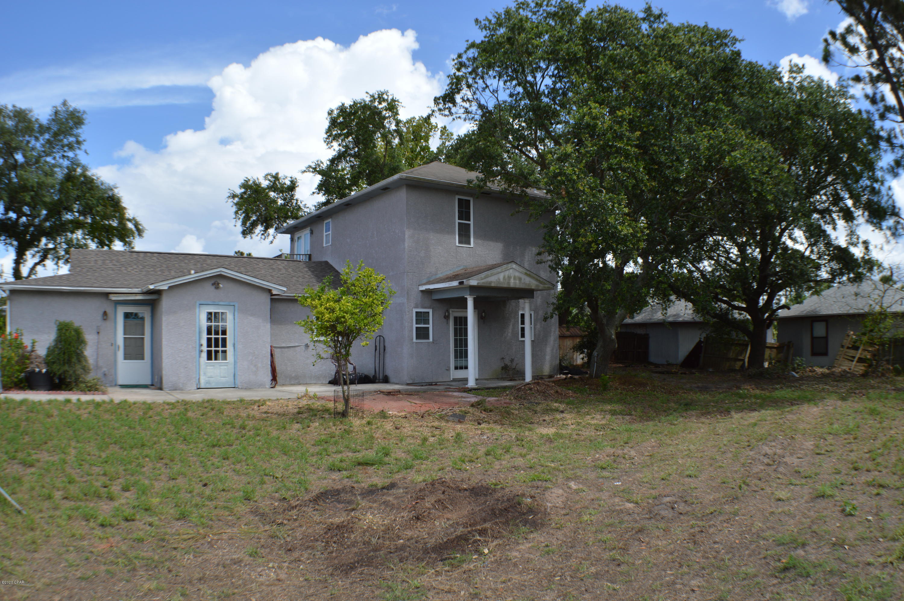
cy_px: 300
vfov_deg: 36.8
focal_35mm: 36
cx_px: 452
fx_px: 903
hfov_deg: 53.2
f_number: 8
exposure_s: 1/250
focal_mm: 24
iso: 100
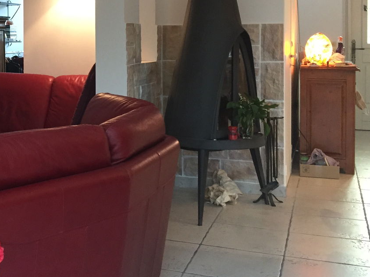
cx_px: 60
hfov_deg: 33.6
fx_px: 588
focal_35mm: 55
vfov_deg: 26.0
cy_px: 52
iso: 250
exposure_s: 1/20
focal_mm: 4.15
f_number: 2.2
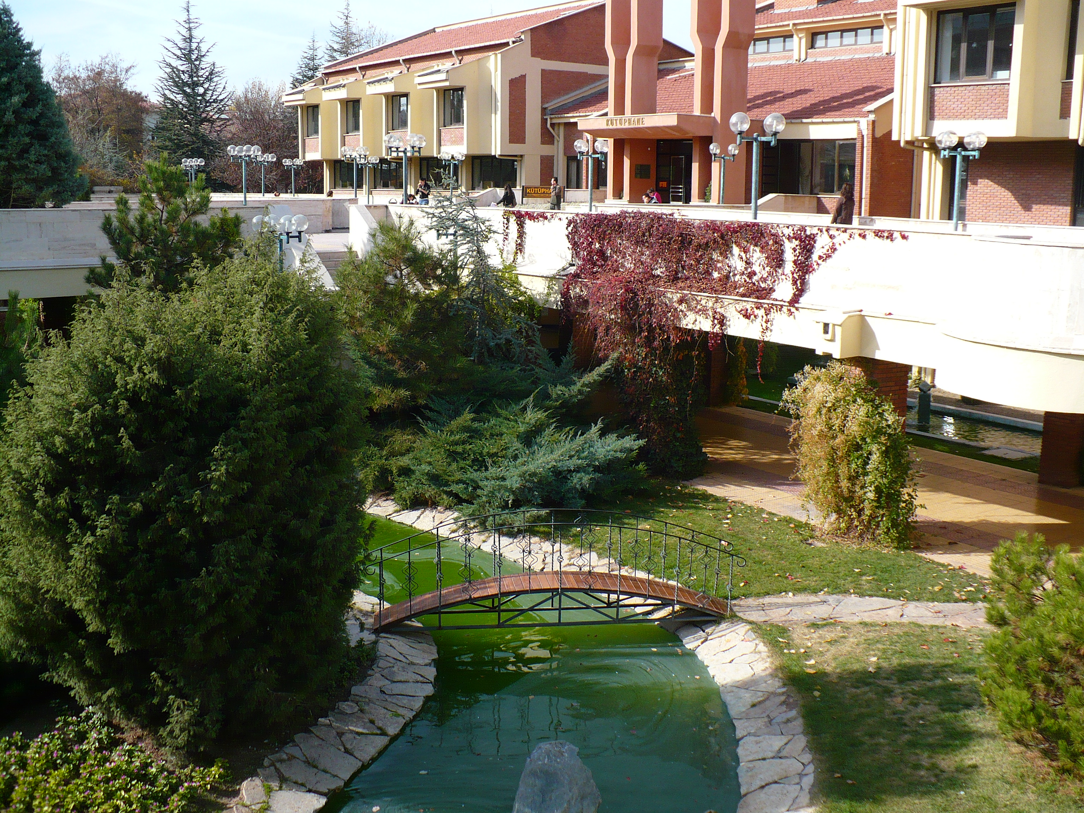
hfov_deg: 50.1
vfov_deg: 38.7
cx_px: 542
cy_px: 406
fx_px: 1159
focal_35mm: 37
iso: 100
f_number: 2.8
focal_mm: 6.1
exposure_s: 1/640
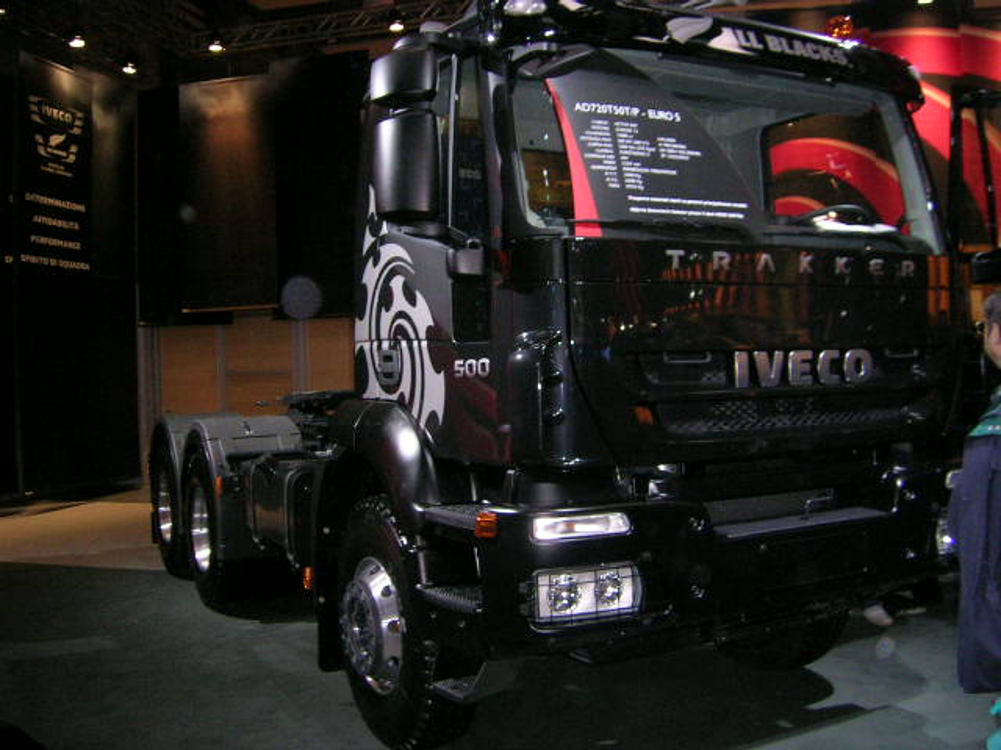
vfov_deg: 40.7
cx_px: 500
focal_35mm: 35
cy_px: 375
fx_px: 1012
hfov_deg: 52.6
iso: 200
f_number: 2.8
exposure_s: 1/60.1
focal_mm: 5.4
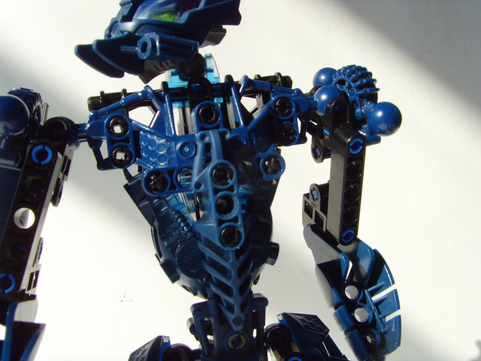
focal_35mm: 39
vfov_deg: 36.8
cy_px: 180
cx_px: 240
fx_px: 542
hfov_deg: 47.9
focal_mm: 6.6
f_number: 6.3
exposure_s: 1/125
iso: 80
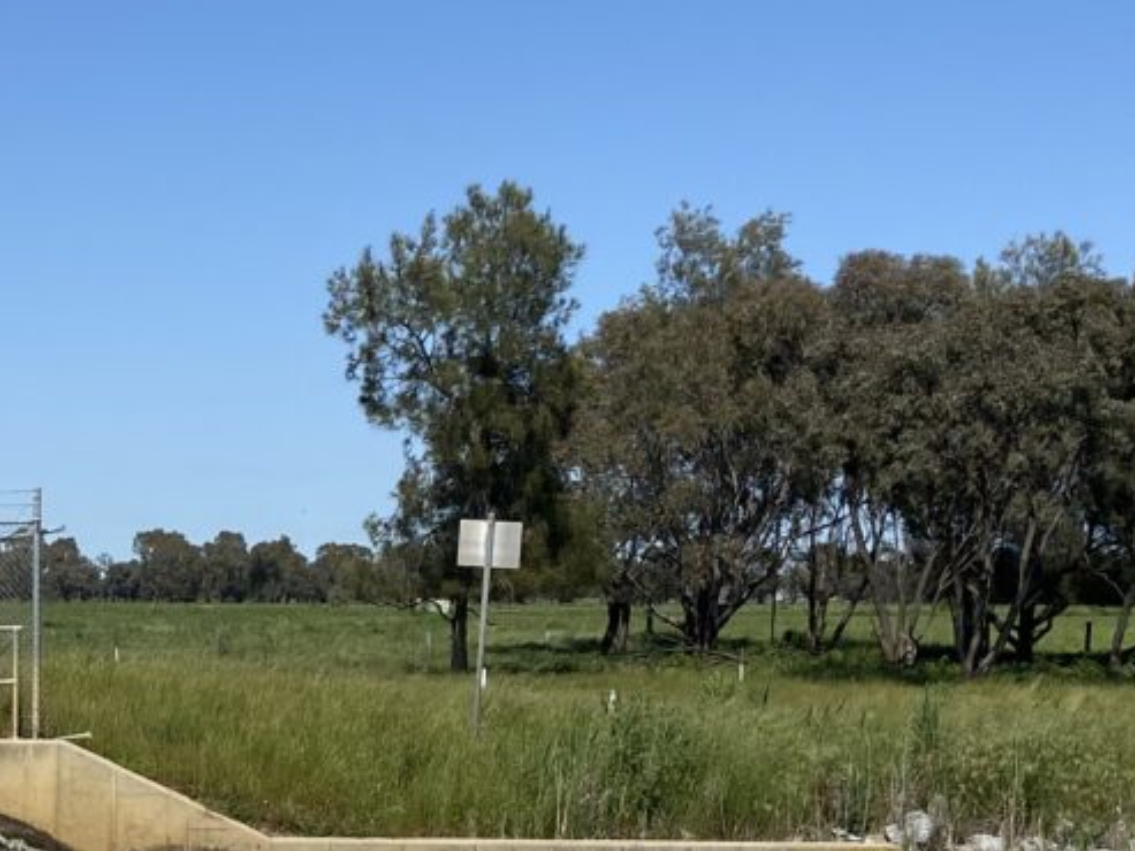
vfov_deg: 17.9
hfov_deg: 23.4
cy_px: 800
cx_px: 92
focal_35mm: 81
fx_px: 2656
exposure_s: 1/4274
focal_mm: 4.25
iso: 32
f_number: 1.8
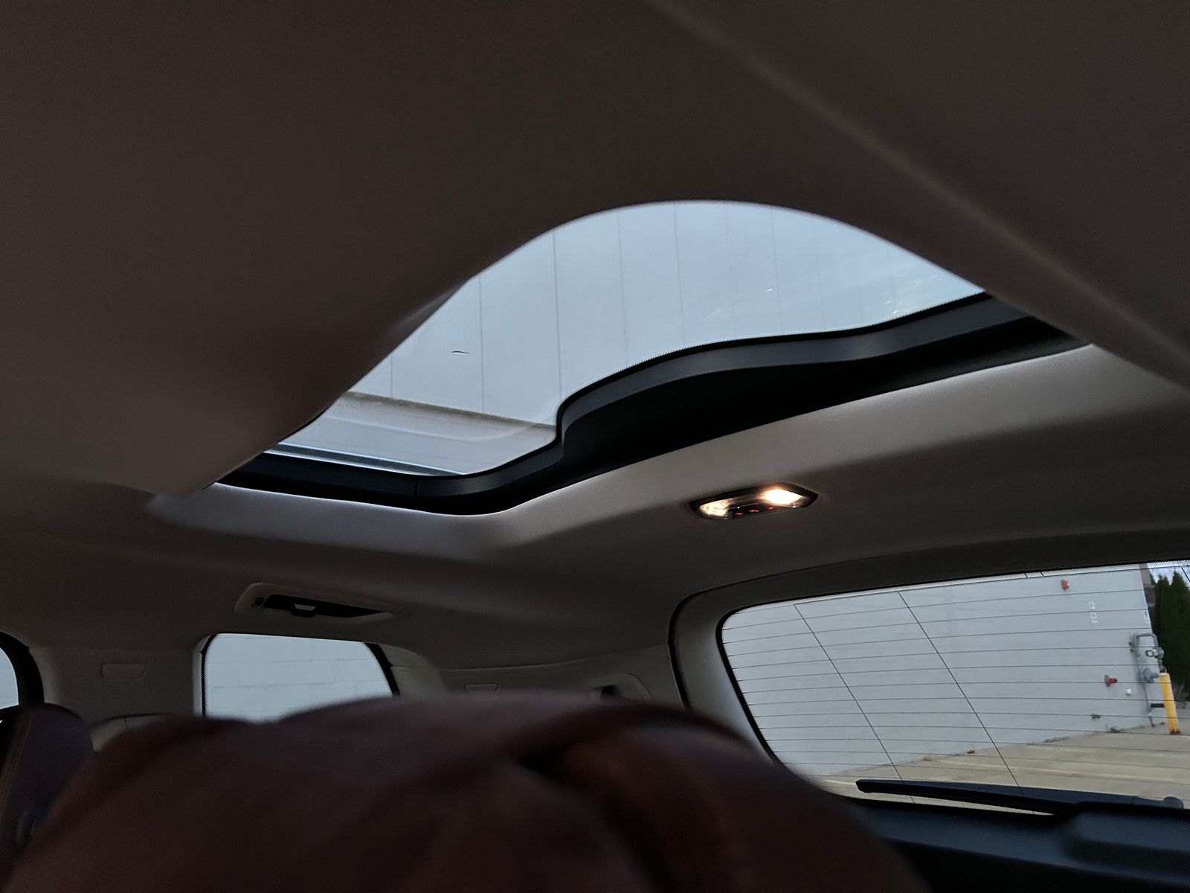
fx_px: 894
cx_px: 595
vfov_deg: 53.1
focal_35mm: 26
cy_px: 446
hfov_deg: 67.3
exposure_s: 1/30
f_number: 1.5
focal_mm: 5.7
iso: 640
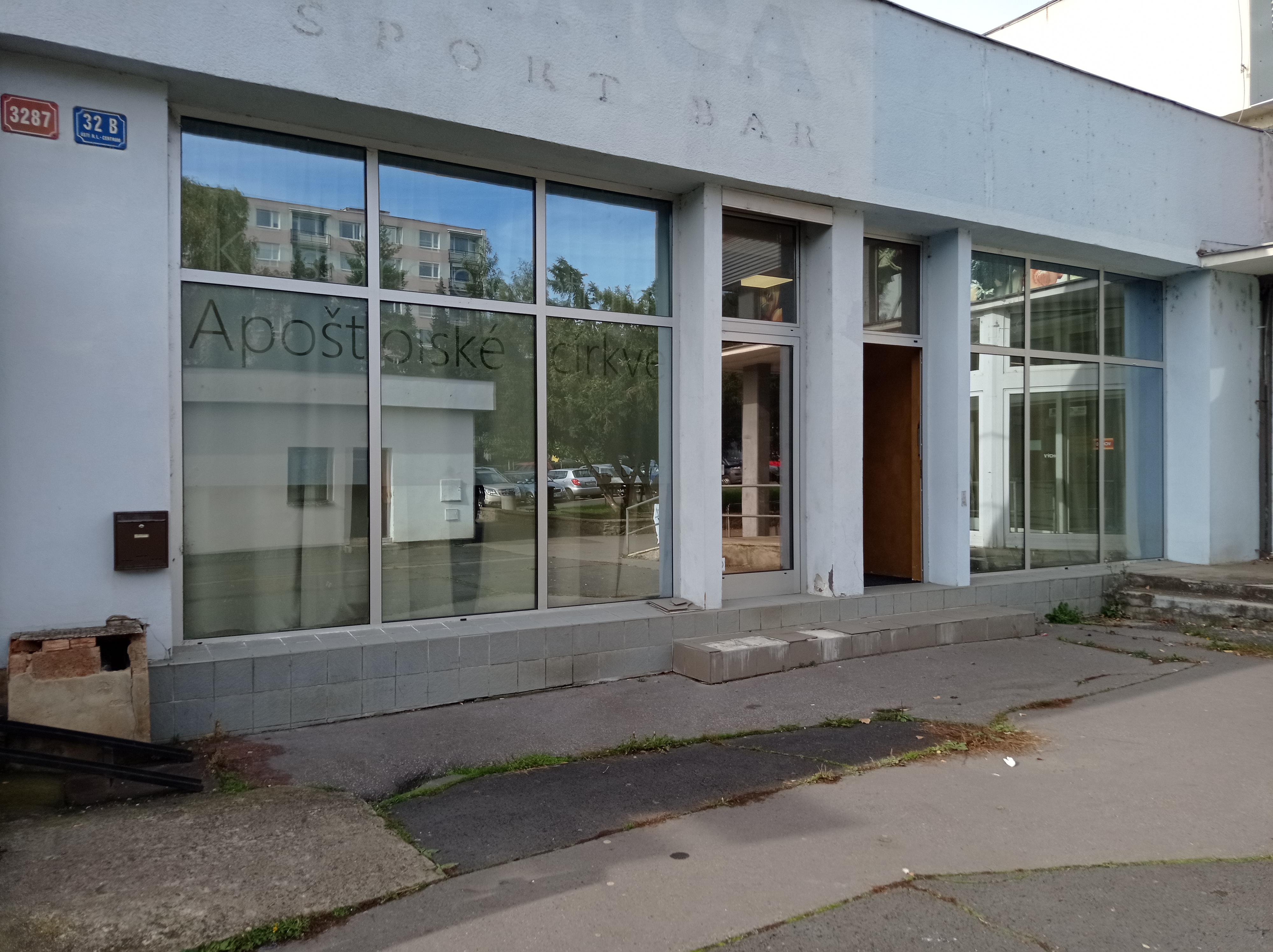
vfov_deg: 49.7
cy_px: 476
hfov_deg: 63.5
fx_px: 1029
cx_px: 636
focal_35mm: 28
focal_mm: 4.74
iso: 105
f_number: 1.79
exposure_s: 1/1497
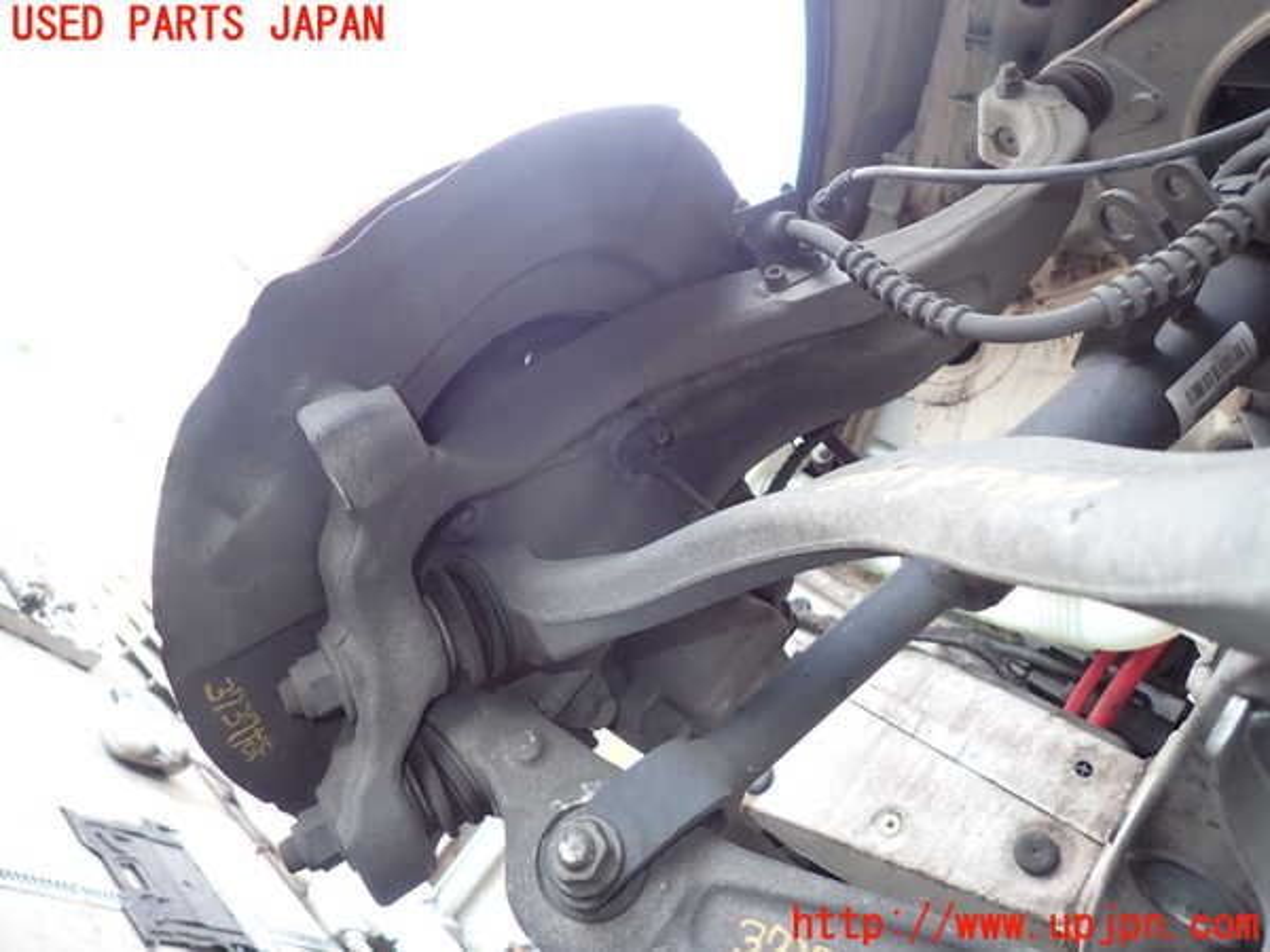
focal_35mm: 25
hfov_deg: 69.4
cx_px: 635
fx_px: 917
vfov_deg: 54.9
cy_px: 476
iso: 100
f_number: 2
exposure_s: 1/80
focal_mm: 4.5
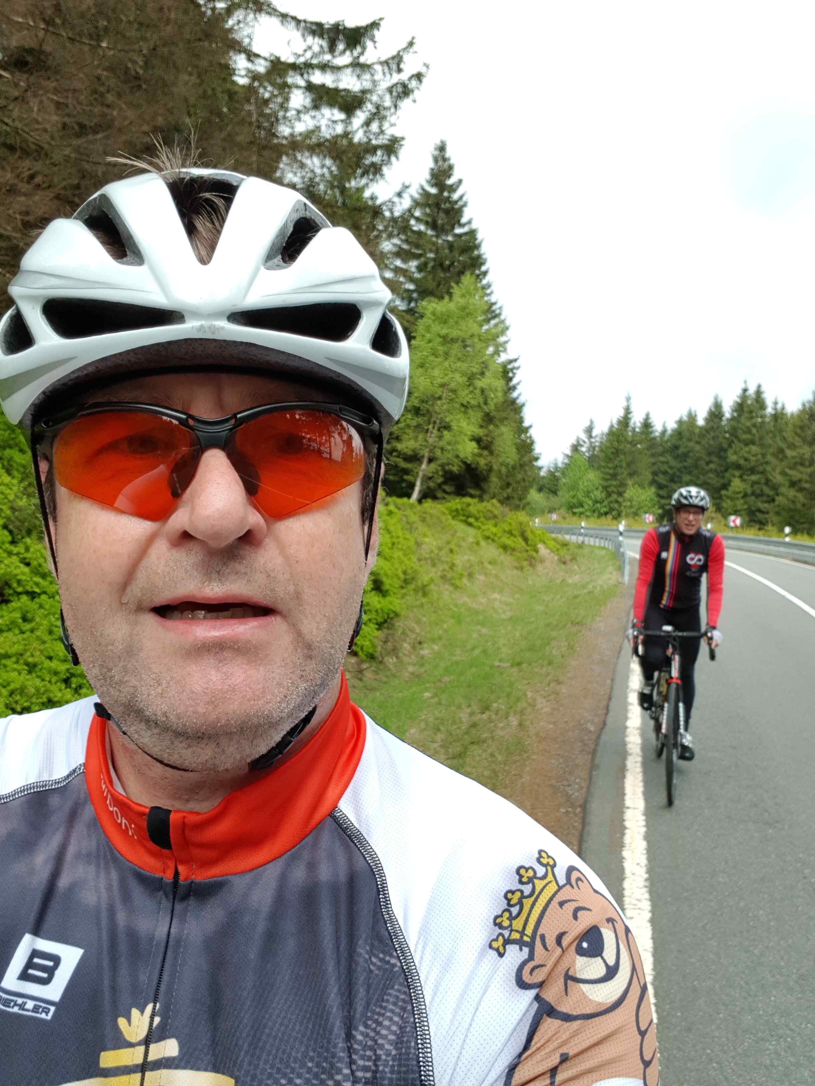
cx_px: 408
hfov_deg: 54.9
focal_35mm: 25
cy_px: 543
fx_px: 785
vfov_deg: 69.4
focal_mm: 2.95
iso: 40
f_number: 1.7
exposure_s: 1/686
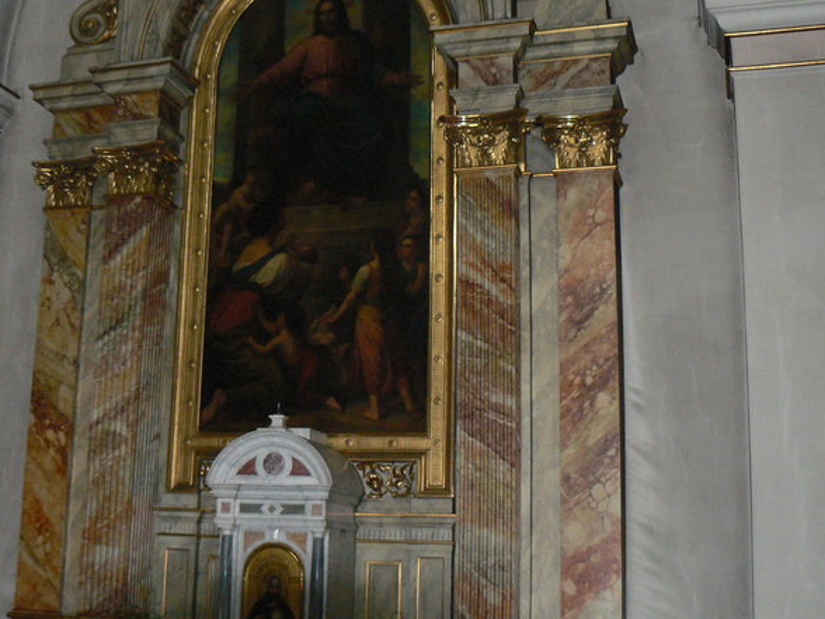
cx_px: 320
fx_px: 1168
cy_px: 305
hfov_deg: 38.7
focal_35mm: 49
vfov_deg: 29.7
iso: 250
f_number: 2.8
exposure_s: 1/30
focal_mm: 6
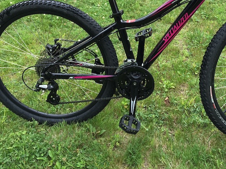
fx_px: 307
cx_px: 155
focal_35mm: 47
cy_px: 35
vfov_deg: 30.2
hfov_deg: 39.9
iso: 32
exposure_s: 1/120
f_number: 2.2
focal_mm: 4.15
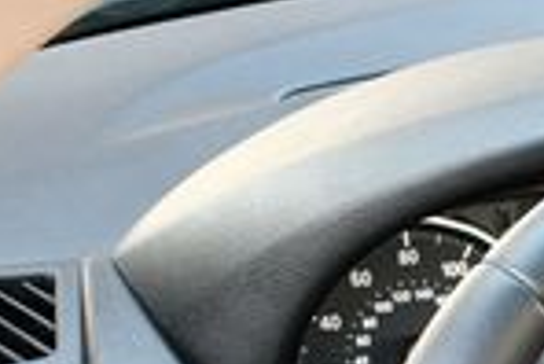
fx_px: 2360
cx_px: 926
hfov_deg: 12.2
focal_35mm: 156
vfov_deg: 8.5
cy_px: 662
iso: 900
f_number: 3.5
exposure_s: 1/125
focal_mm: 18
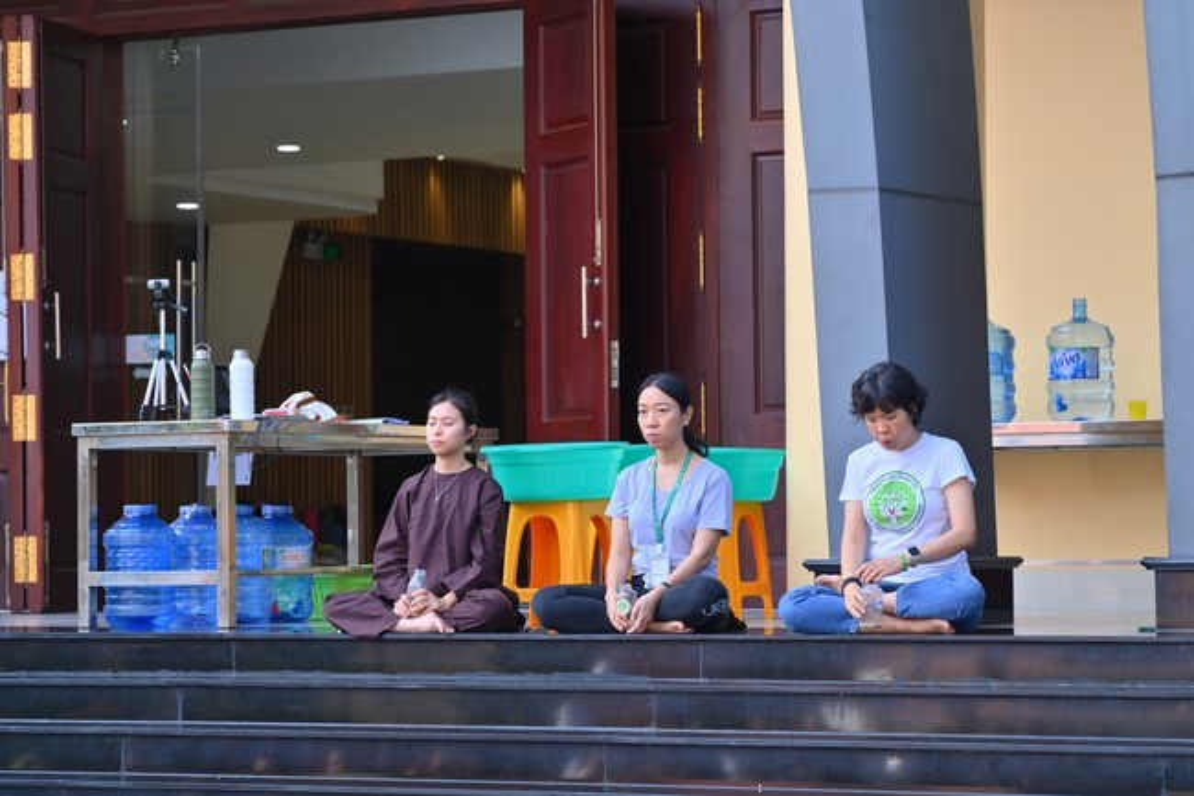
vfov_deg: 11.4
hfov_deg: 17.1
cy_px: 398
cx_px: 597
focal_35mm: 120
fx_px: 3979
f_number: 5.6
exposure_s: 1/125
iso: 200
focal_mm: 120
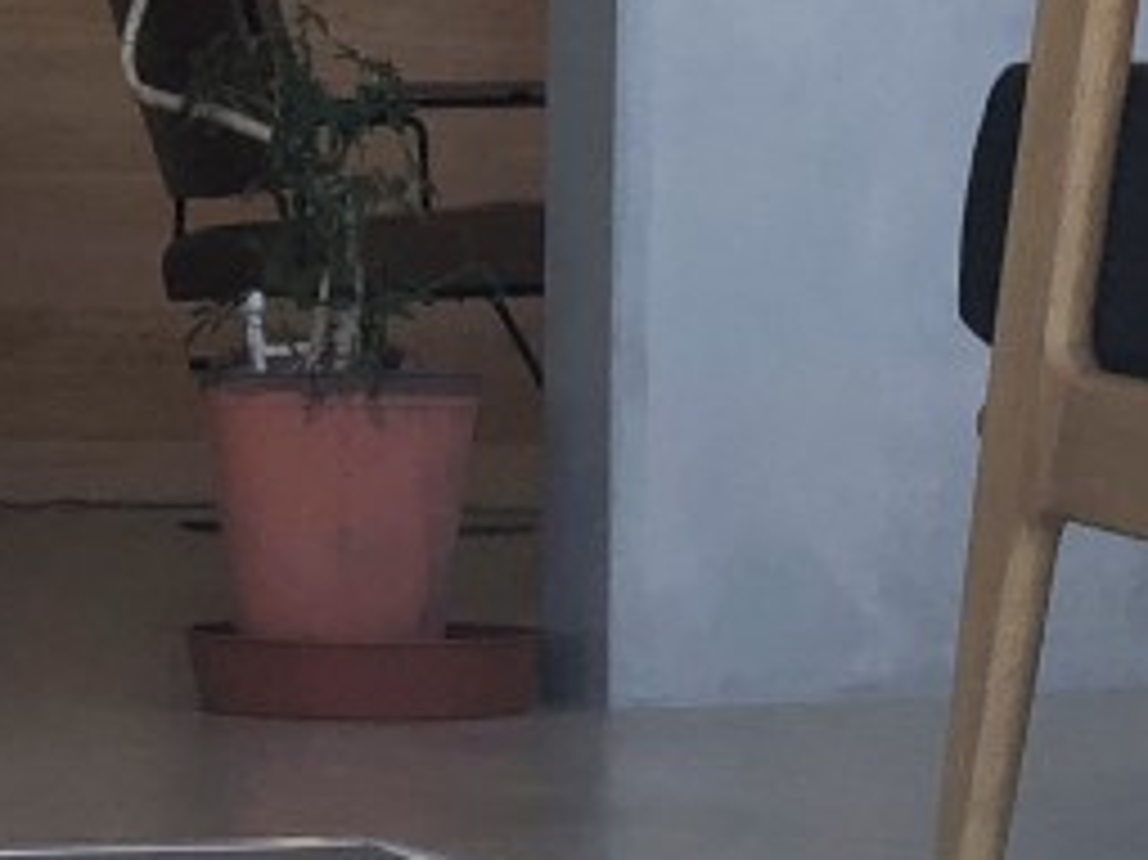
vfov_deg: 11.4
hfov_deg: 16.8
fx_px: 3878
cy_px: 1702
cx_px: 579
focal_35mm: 117
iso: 20
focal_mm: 3.99
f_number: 1.8
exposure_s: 1/883
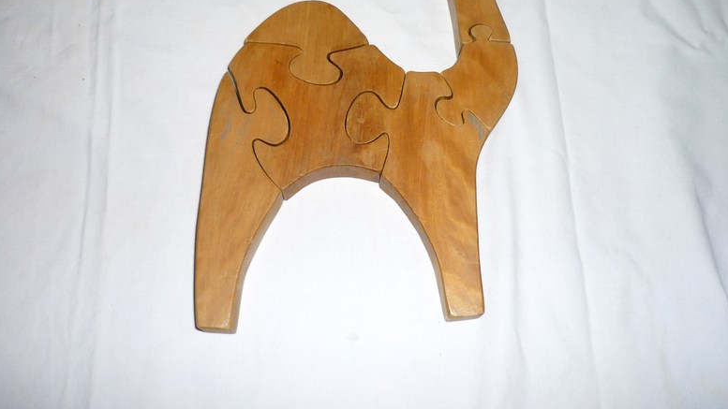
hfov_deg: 54.0
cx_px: 356
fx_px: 714
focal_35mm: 37
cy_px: 136
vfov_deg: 31.7
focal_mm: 5.5
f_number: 2.8
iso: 100
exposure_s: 1/30
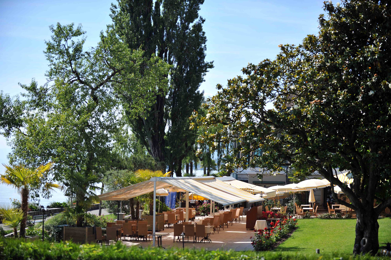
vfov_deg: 19.4
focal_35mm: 70
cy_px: 130
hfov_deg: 28.9
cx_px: 196
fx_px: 760
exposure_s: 1/3200
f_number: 2.8
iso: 200
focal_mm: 70
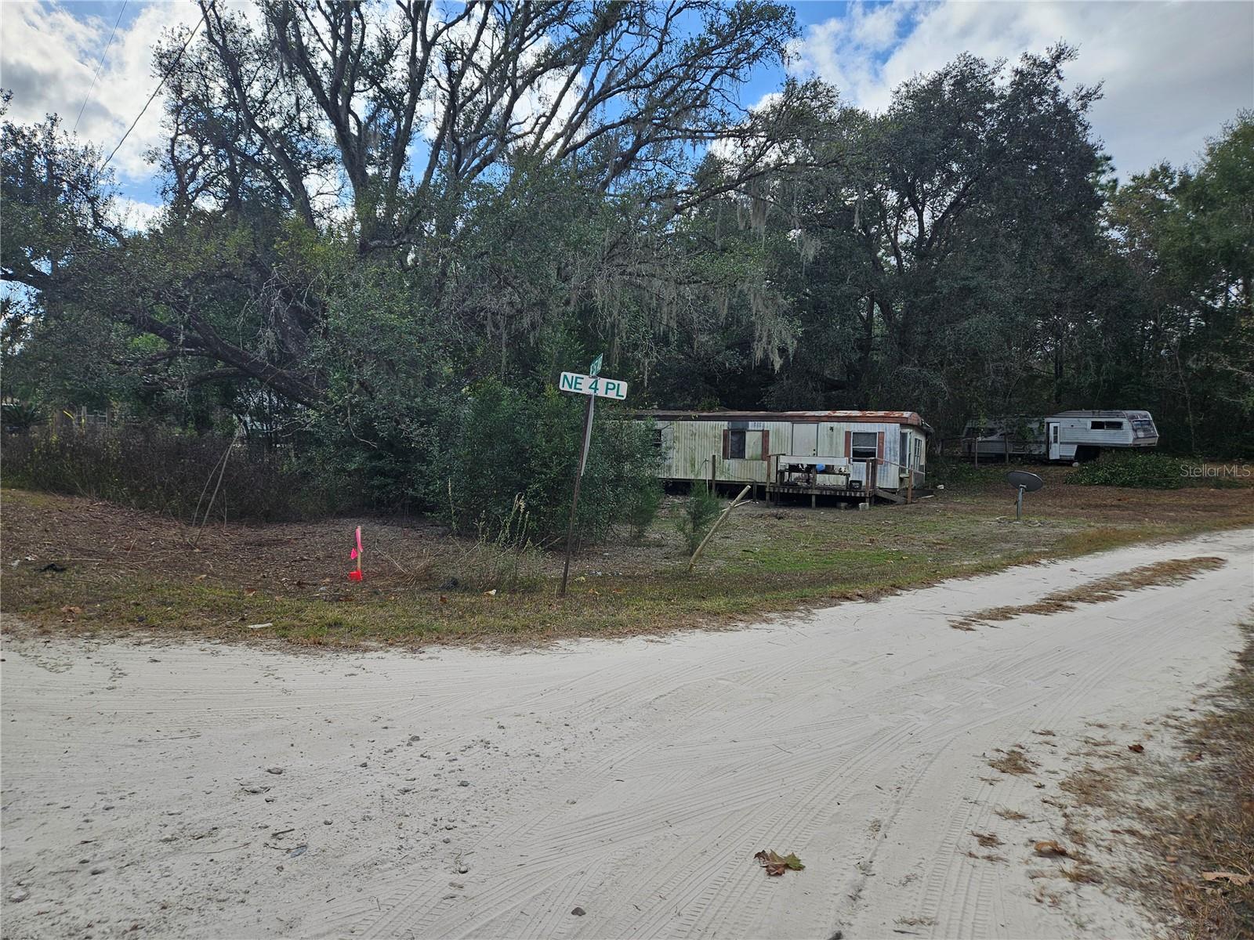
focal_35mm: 23
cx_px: 627
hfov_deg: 73.9
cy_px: 470
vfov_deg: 58.9
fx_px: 833
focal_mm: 5.4
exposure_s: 1/1283
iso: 25
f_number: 1.8
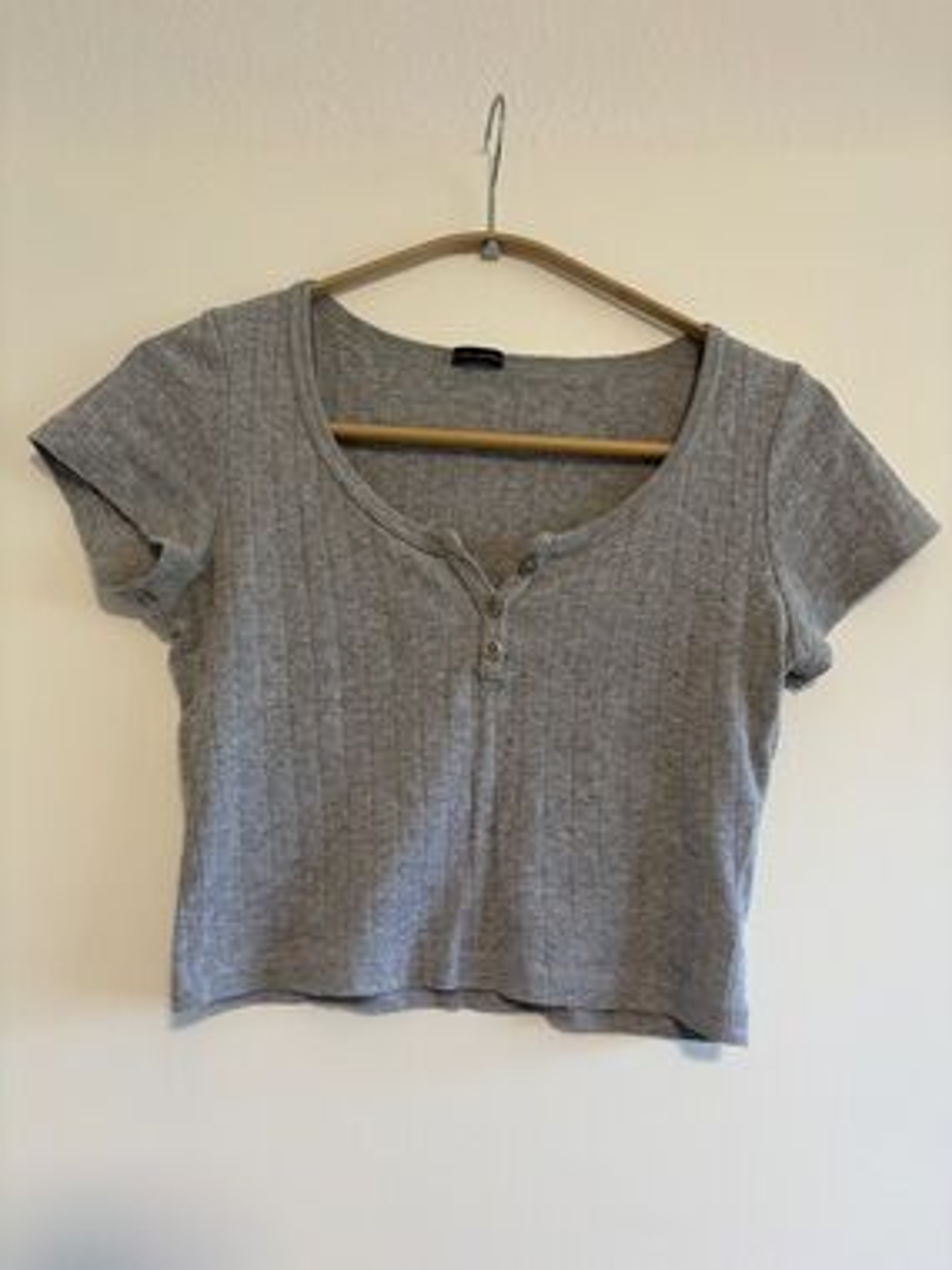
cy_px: 635
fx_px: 953
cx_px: 476
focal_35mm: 26
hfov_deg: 53.1
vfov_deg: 67.3
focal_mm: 5.96
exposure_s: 1/60
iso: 200
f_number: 1.6
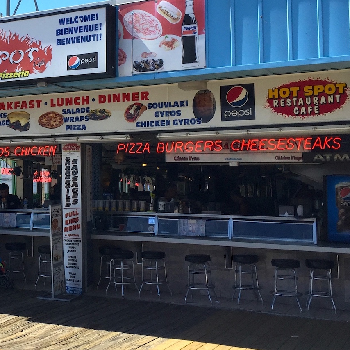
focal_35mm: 60
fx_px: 686
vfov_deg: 28.4
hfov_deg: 27.1
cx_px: 7
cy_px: 107
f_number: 2.2
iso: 32
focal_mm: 4.15
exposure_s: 1/1647
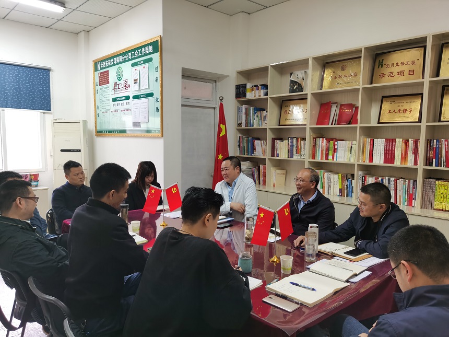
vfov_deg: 51.4
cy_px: 168
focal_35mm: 27
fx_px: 350
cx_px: 224
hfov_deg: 65.3
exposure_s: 1/50
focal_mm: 5.56
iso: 125
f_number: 1.6
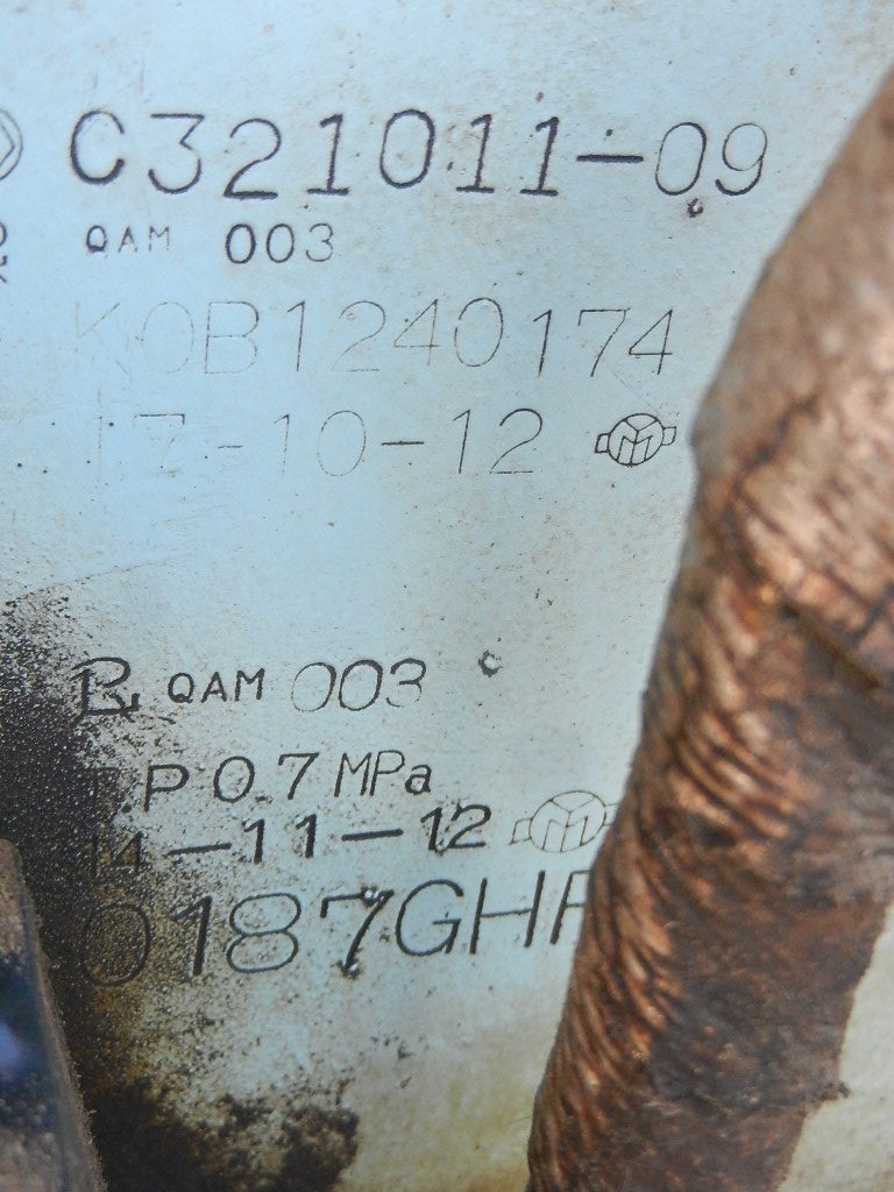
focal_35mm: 53
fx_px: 1825
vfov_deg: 36.2
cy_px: 596
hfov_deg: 27.5
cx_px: 447
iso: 640
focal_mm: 9.4
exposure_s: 1/100
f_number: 4.4
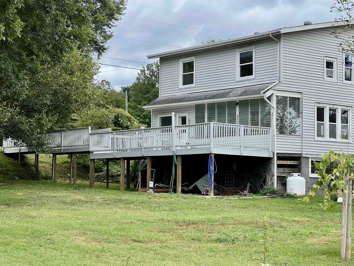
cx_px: 177
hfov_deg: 25.3
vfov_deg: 19.1
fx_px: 787
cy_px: 133
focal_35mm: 77
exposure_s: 1/374
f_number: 2.8
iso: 32
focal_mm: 9
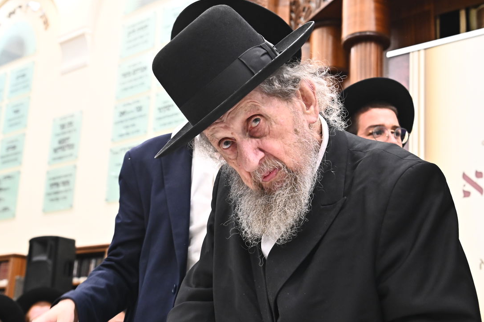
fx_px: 726
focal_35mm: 54
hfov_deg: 36.9
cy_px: 156
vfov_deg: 25.0
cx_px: 237
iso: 3200
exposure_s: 1/125
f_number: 5.6
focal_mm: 42
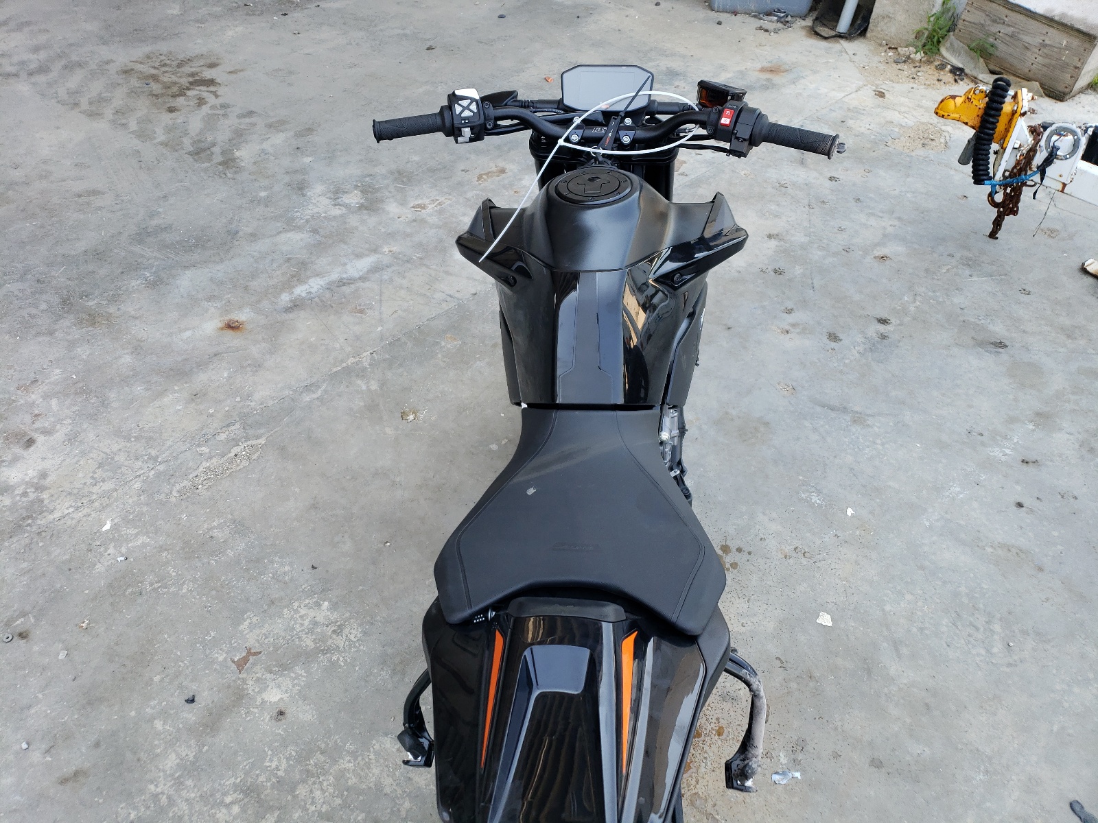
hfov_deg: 67.3
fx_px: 825
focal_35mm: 26
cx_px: 549
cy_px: 412
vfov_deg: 53.1
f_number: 1.5
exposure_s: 1/323
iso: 50
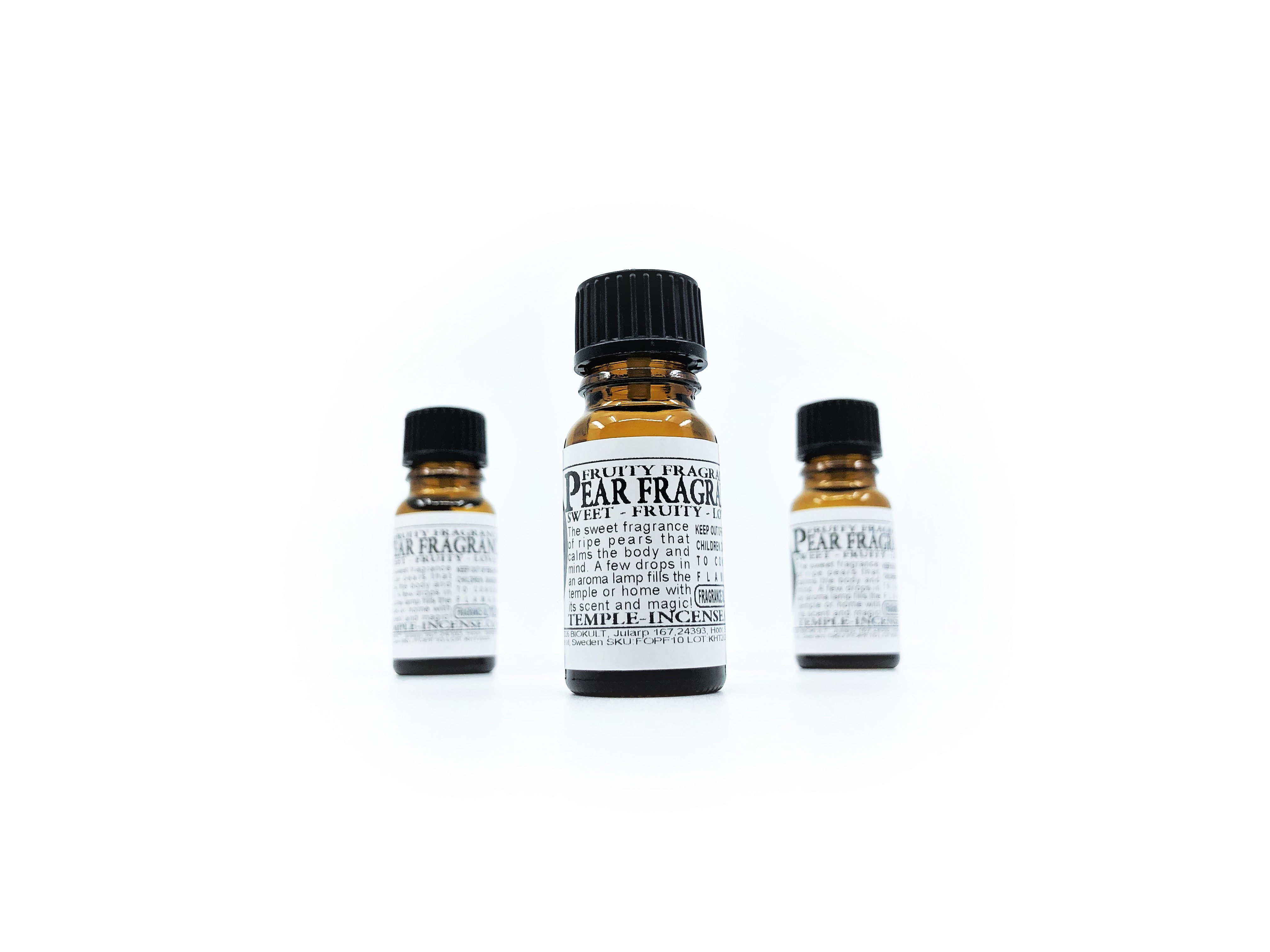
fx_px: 1027
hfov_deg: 63.4
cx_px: 635
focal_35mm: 28
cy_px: 476
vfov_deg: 49.7
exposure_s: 1/564
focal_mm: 4
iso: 20
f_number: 1.8
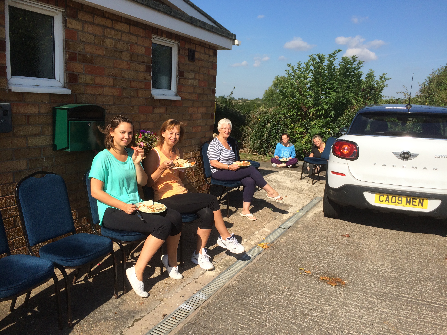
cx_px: 224
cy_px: 168
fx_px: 374
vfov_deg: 48.2
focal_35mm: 29
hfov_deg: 61.7
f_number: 2.2
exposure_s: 1/2283
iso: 32
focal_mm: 4.15
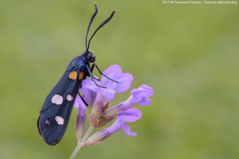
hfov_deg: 22.6
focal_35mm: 90
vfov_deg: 15.2
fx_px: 597
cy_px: 80
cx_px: 120
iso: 100
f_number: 13
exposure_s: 1/5
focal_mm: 60
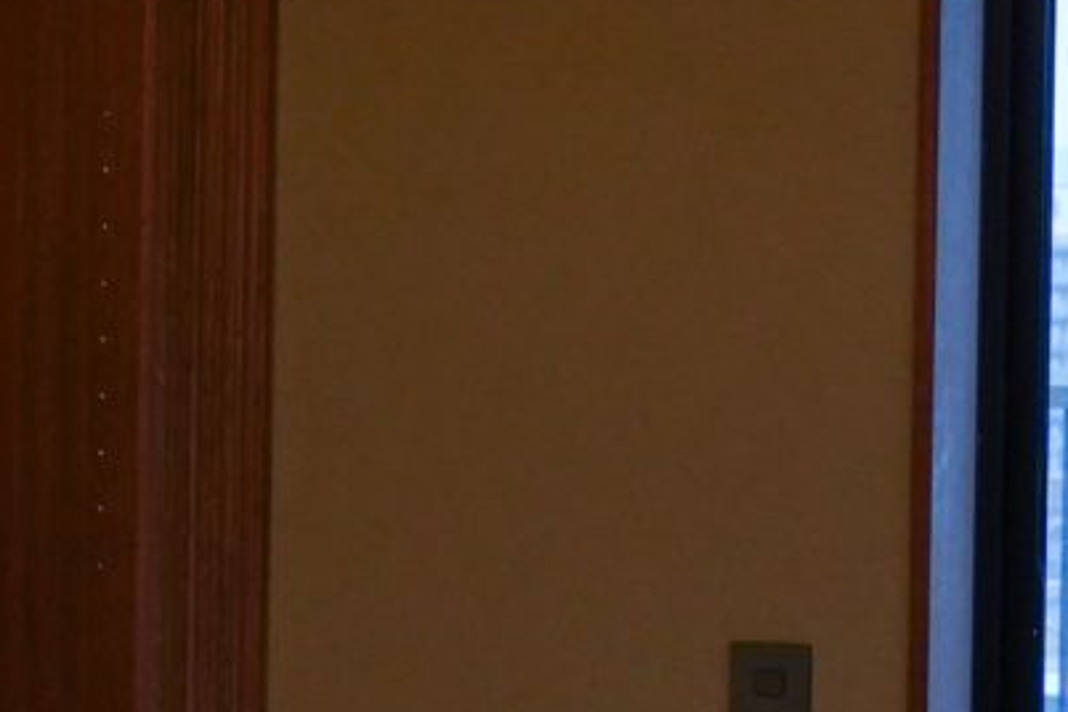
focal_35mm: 223
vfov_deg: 6.2
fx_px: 6615
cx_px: -1496
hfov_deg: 8.4
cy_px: 400
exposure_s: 1/40
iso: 1600
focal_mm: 35
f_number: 7.1
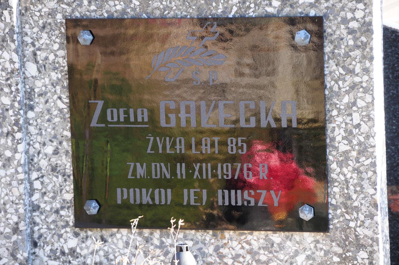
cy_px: 132
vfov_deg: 6.1
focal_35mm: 225
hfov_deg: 9.2
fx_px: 2491
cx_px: 200
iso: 320
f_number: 7.1
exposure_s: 1/80
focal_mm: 150
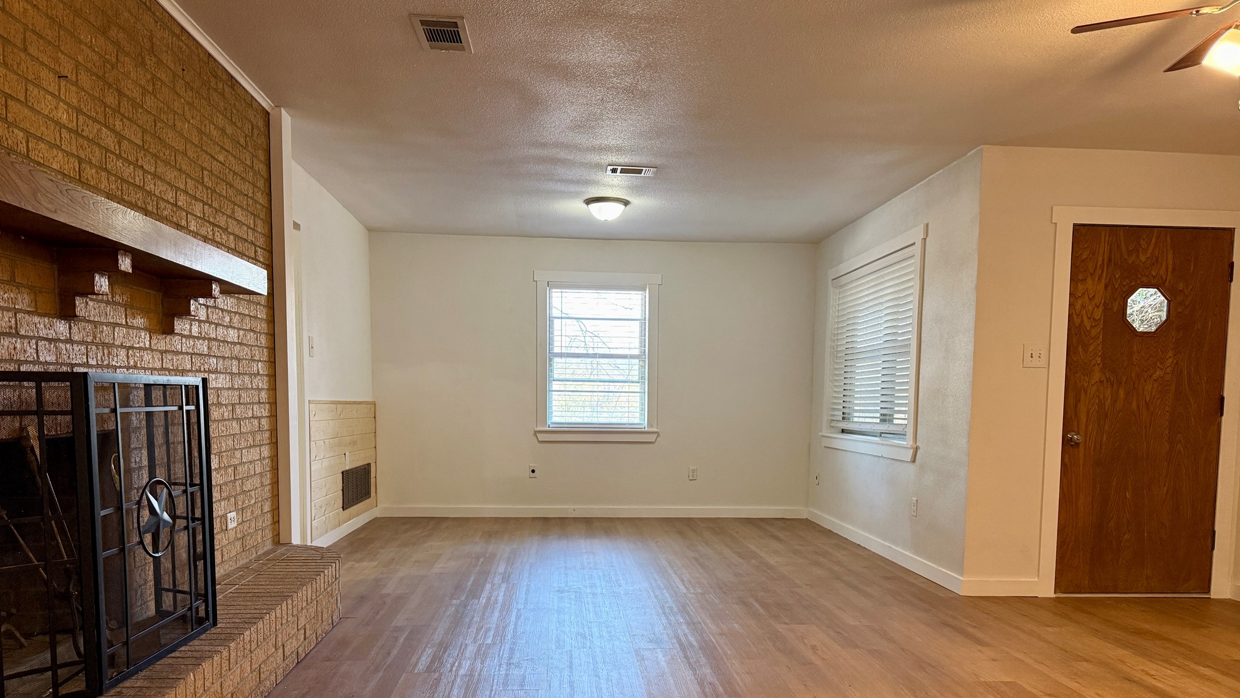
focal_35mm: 27
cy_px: 465
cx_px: 619
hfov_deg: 69.9
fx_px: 888
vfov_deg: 42.3
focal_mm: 6.76
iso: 400
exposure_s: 1/120
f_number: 1.78
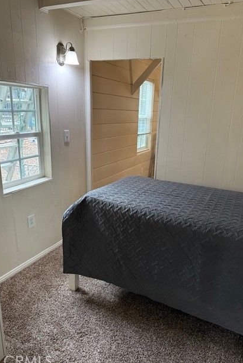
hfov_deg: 49.6
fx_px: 263
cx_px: 130
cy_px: 180
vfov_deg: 69.4
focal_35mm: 26
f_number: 1.78
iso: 250
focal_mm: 6.76
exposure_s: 1/60
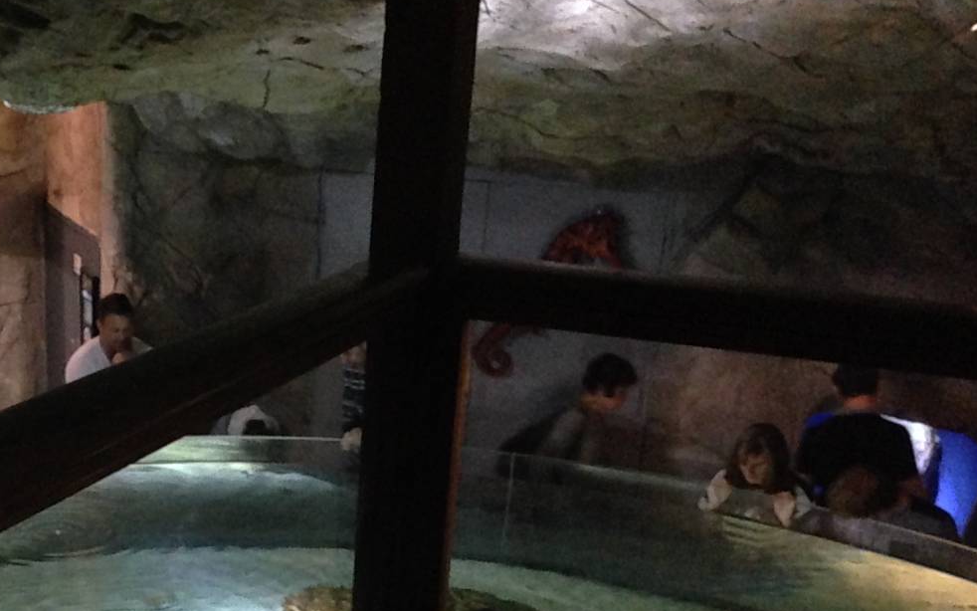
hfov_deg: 18.1
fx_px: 3036
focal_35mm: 114
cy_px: 552
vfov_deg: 11.4
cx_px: 191
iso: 800
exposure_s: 1/20
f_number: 2.4
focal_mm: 4.12
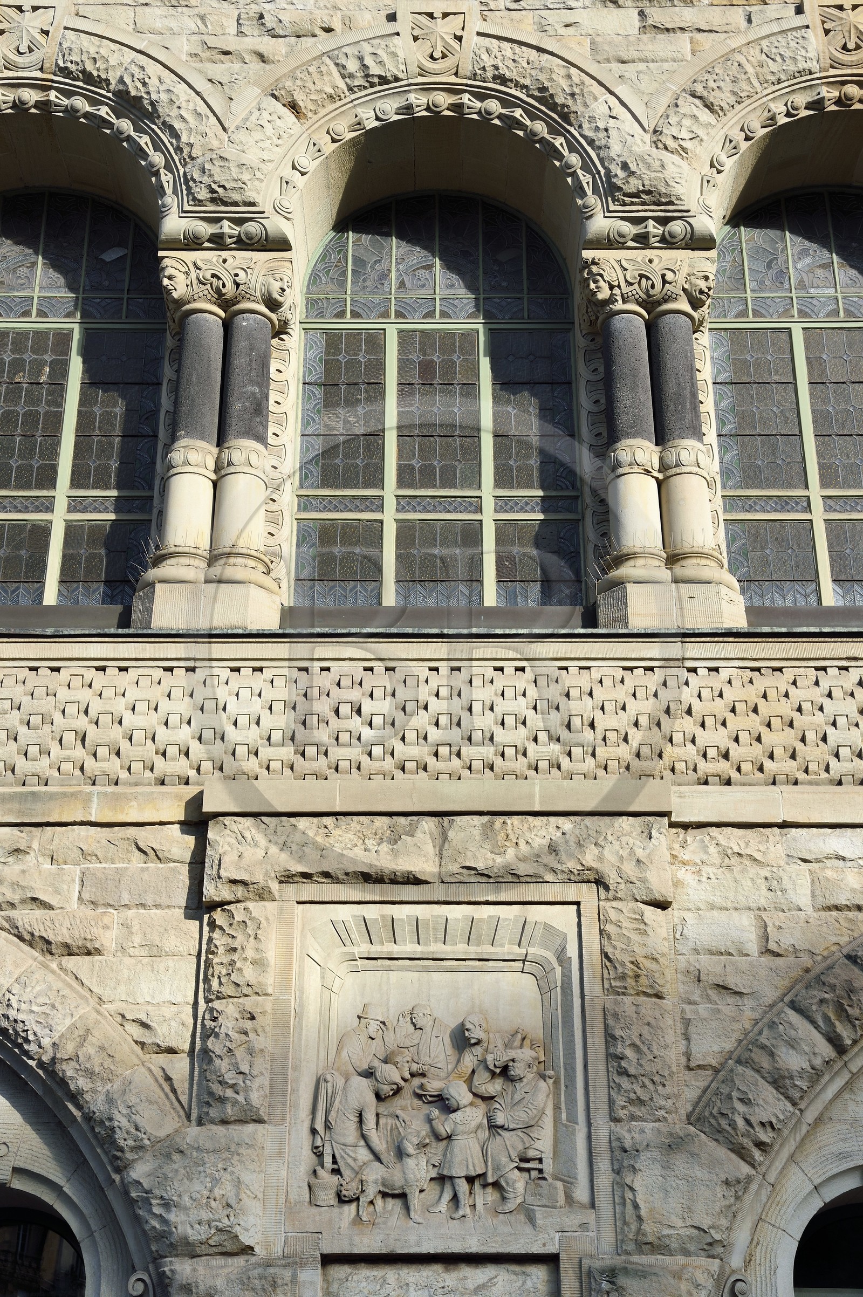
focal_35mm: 48
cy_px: 648
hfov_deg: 28.0
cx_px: 432
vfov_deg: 41.1
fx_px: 1728
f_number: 10
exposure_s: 1/250
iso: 200
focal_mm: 48
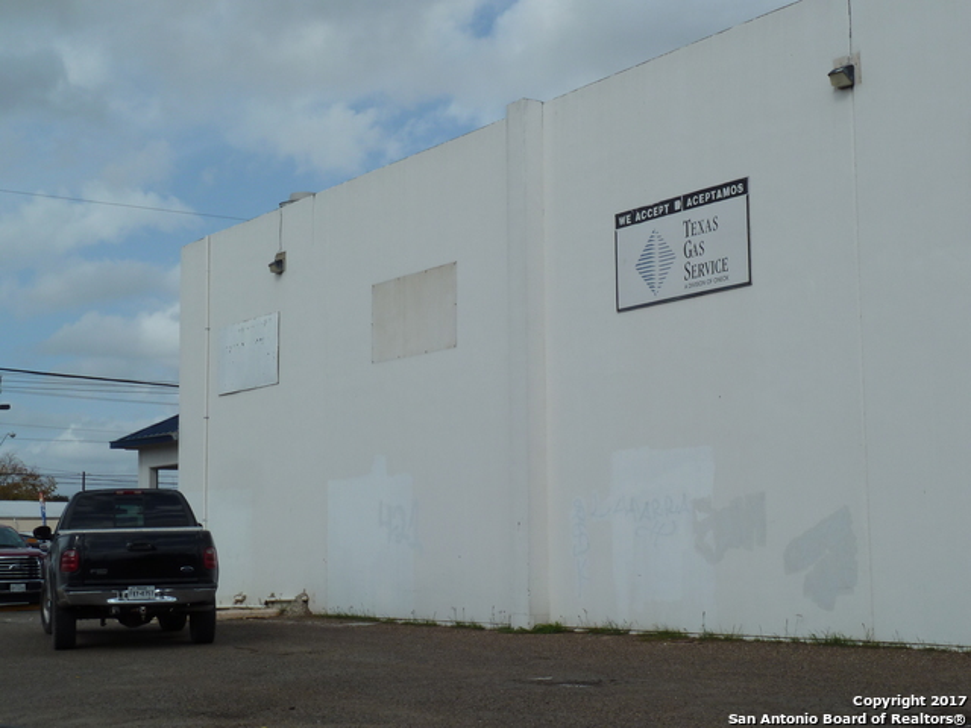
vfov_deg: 24.8
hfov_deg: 32.7
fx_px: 1655
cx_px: 486
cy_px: 364
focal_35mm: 59
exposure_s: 1/800
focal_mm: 9.7
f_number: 5.6
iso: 80
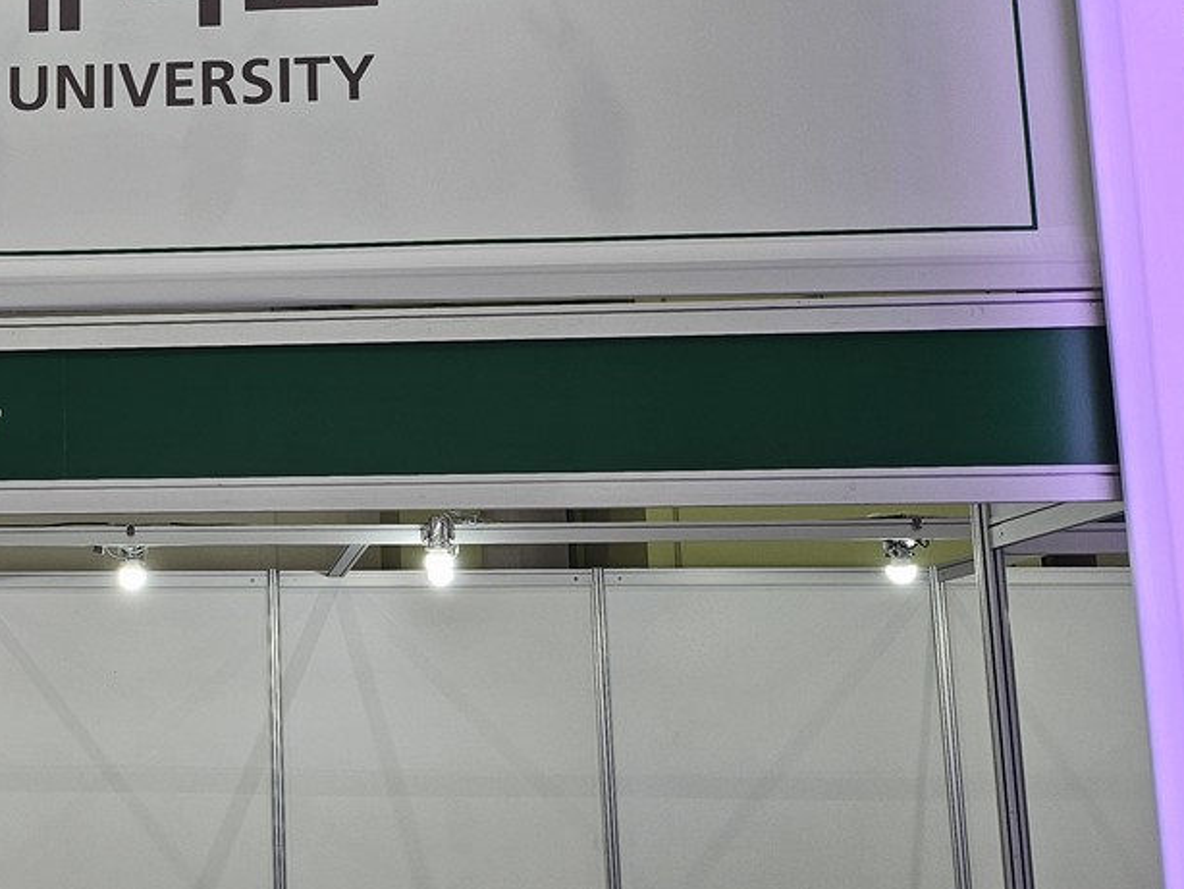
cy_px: 532
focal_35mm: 50
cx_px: 10
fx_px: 1711
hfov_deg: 34.8
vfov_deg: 29.1
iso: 64
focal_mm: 5
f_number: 1.8
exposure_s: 1/120
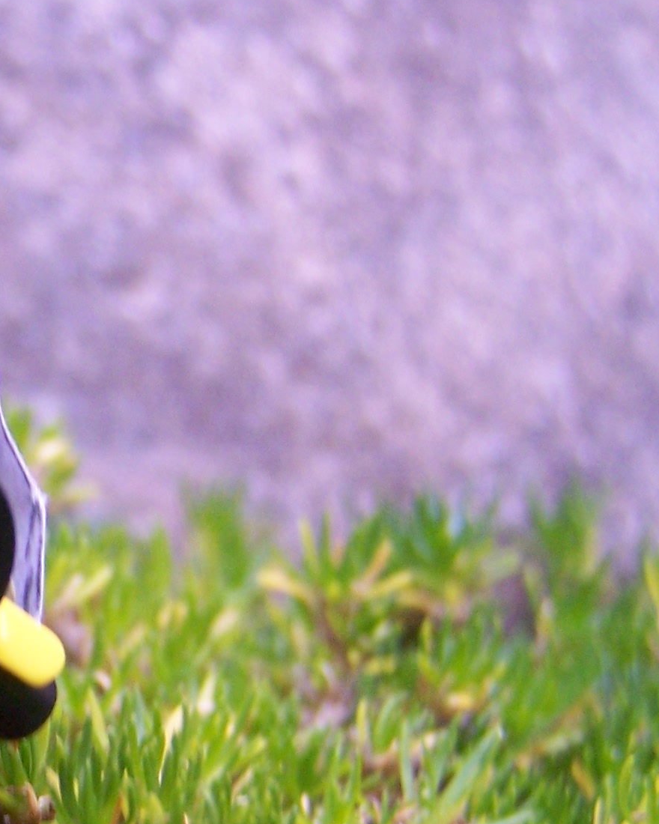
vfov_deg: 15.0
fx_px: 3121
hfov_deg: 11.7
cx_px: -223
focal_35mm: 128
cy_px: 452
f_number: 3.1
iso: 140
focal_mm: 9.3
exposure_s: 1/30
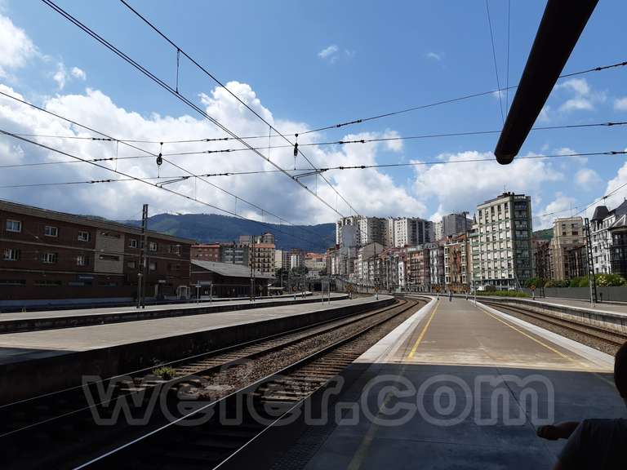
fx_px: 471
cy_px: 235
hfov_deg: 67.3
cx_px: 314
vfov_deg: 53.1
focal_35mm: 26
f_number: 1.7
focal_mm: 3.92
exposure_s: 1/2941
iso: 40
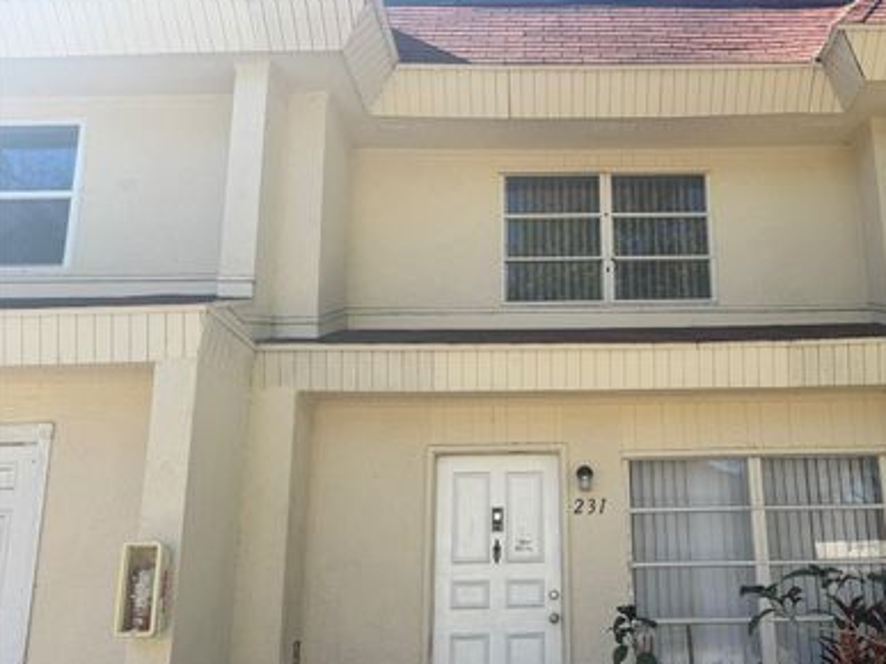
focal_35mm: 31
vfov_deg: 45.1
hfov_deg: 57.5
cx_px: 568
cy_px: 413
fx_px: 793
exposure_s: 1/1339
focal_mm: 6.76
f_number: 1.78
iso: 80
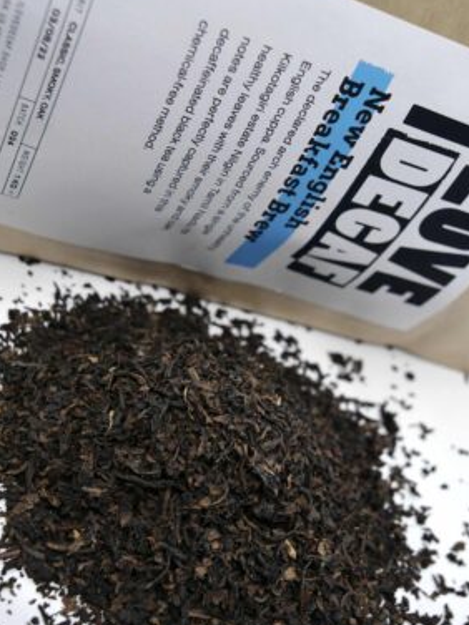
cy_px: 314
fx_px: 885
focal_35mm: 49
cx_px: 244
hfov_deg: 29.7
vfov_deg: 38.9
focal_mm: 23
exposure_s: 1/160
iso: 200
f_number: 4.5
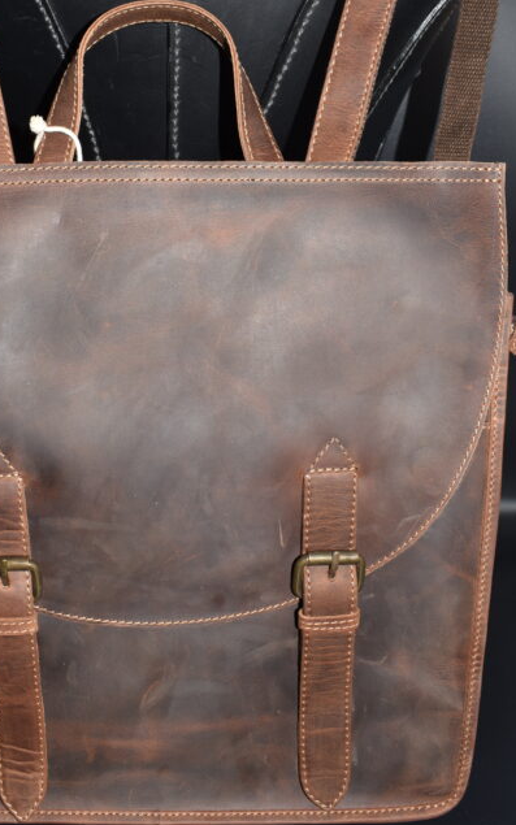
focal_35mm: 39
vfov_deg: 50.2
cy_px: 356
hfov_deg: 32.4
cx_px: 164
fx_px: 877
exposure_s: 1/60
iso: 100
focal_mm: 18
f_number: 8
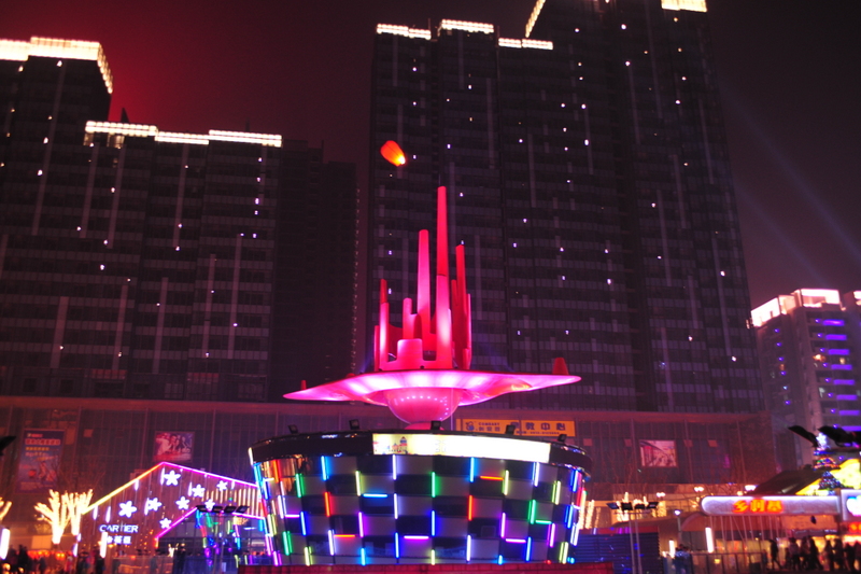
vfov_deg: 38.9
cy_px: 287
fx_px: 813
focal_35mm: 34
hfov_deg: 55.8
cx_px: 430
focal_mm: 34
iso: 800
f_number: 3.2
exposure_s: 1/13
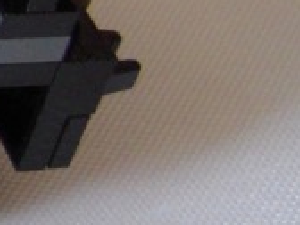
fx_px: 1482
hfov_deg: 9.5
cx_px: -536
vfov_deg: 8.6
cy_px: -46
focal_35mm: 171
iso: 400
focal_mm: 5
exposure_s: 1/80
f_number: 2.7
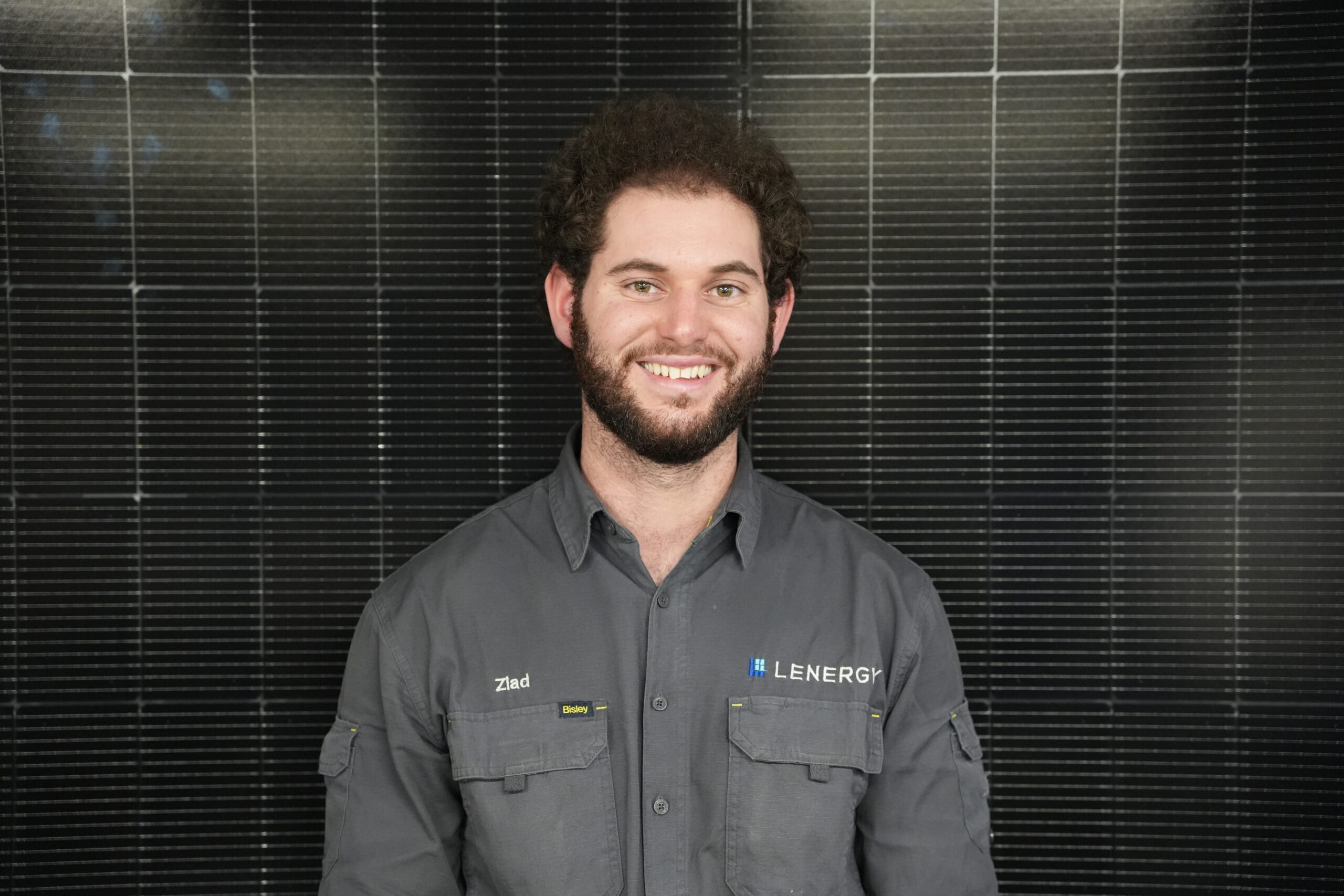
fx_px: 1915
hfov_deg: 38.7
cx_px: 672
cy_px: 448
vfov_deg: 26.3
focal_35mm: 51
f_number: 2.8
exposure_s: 1/160
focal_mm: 51.3
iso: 5000
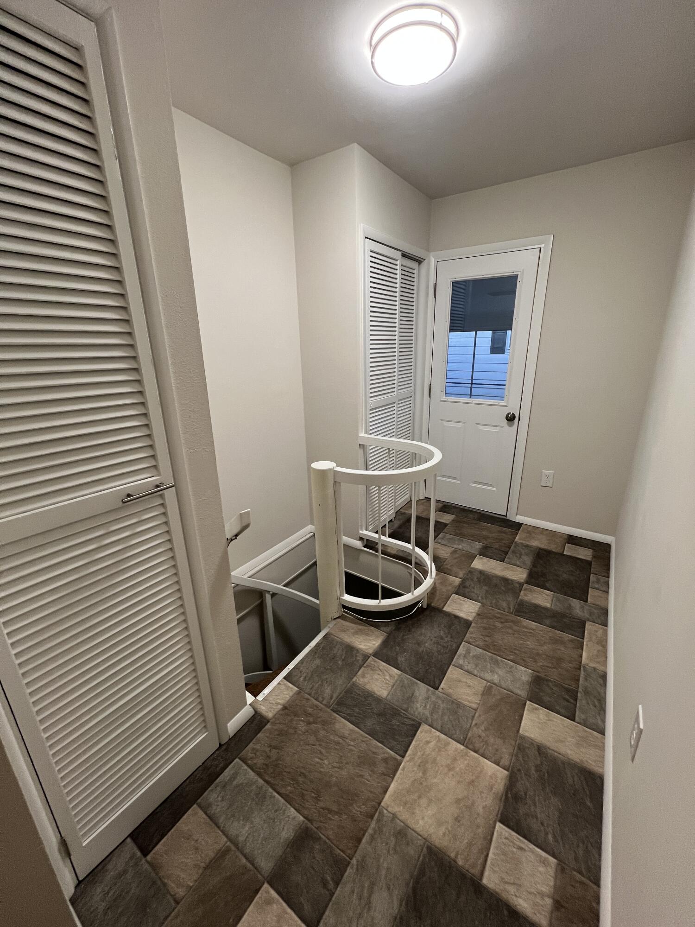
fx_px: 348
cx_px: 348
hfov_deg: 89.9
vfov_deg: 106.2
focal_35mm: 13
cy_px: 464
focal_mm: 1.57
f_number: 1.8
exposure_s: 1/120
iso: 200
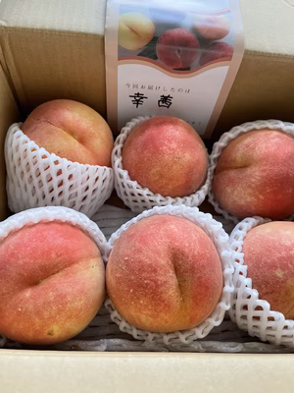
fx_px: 294
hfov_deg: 53.1
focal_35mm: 26
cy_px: 196
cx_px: 147
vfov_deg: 67.3
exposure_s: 1/95
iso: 125
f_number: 1.6
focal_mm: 4.2
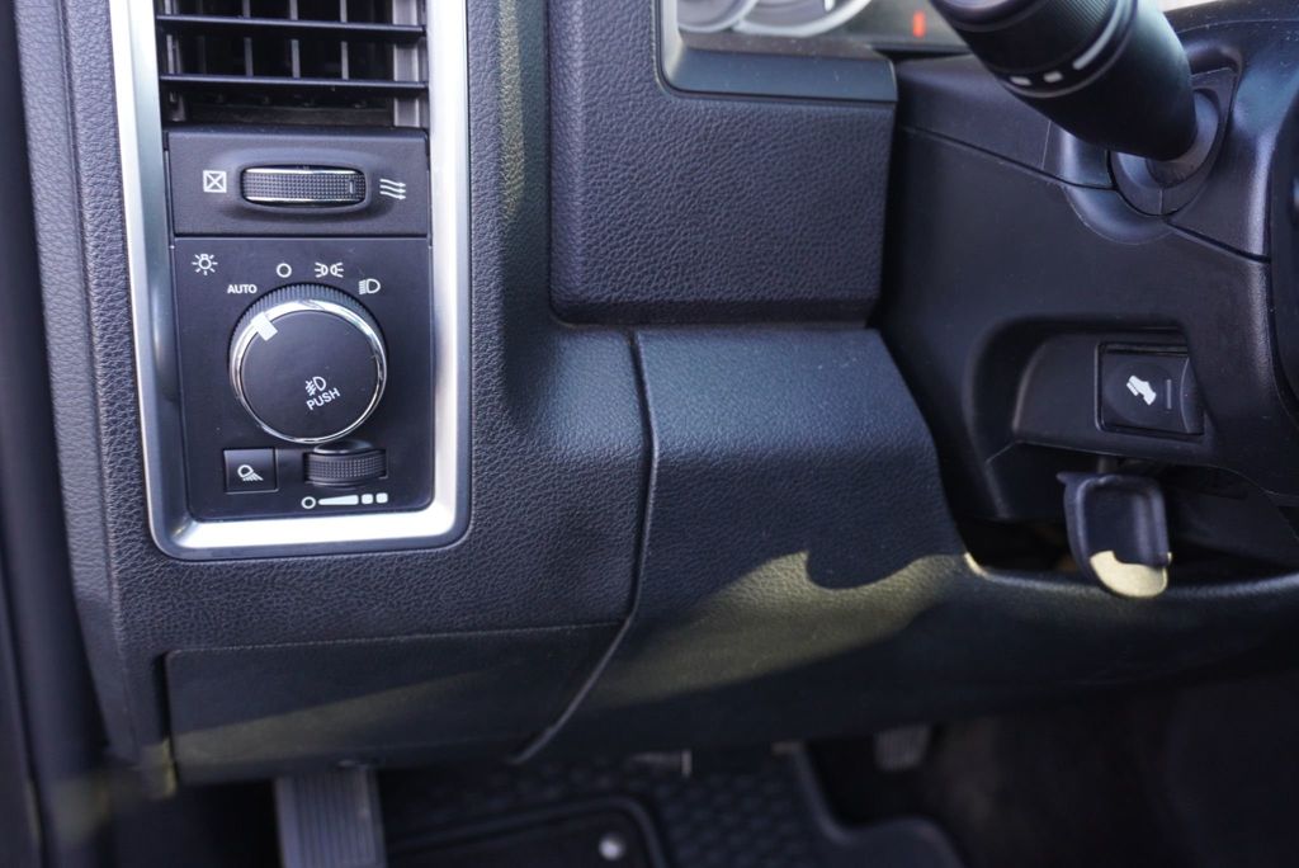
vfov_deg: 38.4
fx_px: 1246
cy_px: 434
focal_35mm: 34
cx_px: 650
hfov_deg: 55.1
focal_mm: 23
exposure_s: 1/60
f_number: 4
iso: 640
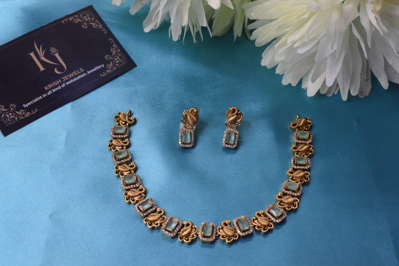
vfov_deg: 23.8
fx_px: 632
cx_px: 200
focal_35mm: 57
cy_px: 133
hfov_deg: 35.1
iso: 6400
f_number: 11
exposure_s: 1/60
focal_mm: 38
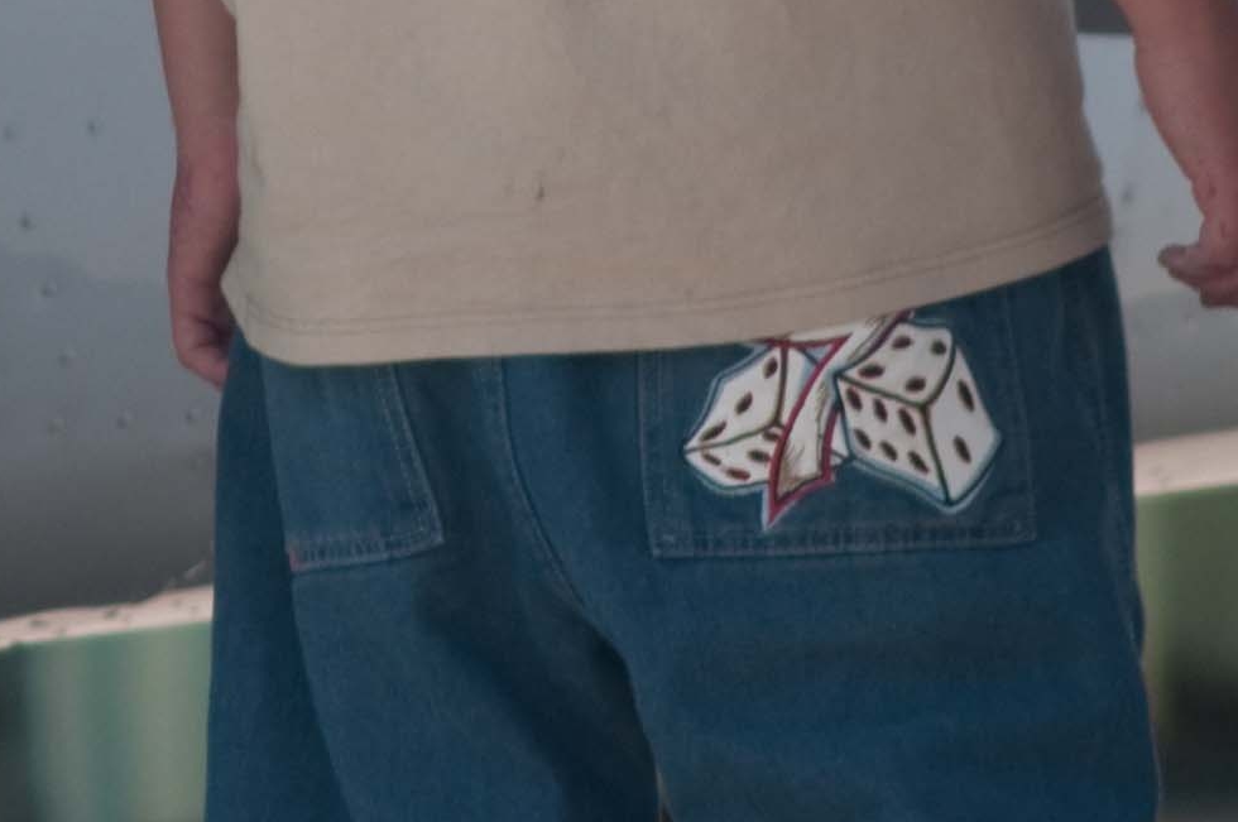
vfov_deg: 0.7
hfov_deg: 1.0
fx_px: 67632
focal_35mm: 1969
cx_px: 208
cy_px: -530
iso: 100
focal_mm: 300
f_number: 4
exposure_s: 1/500
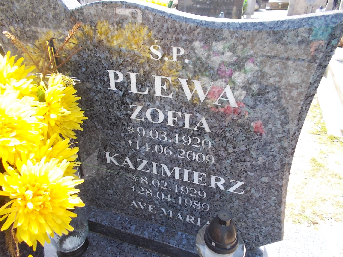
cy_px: 128
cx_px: 172
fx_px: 258
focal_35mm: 26
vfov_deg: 53.1
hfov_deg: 67.3
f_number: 3.2
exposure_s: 1/160
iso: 80
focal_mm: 4.6
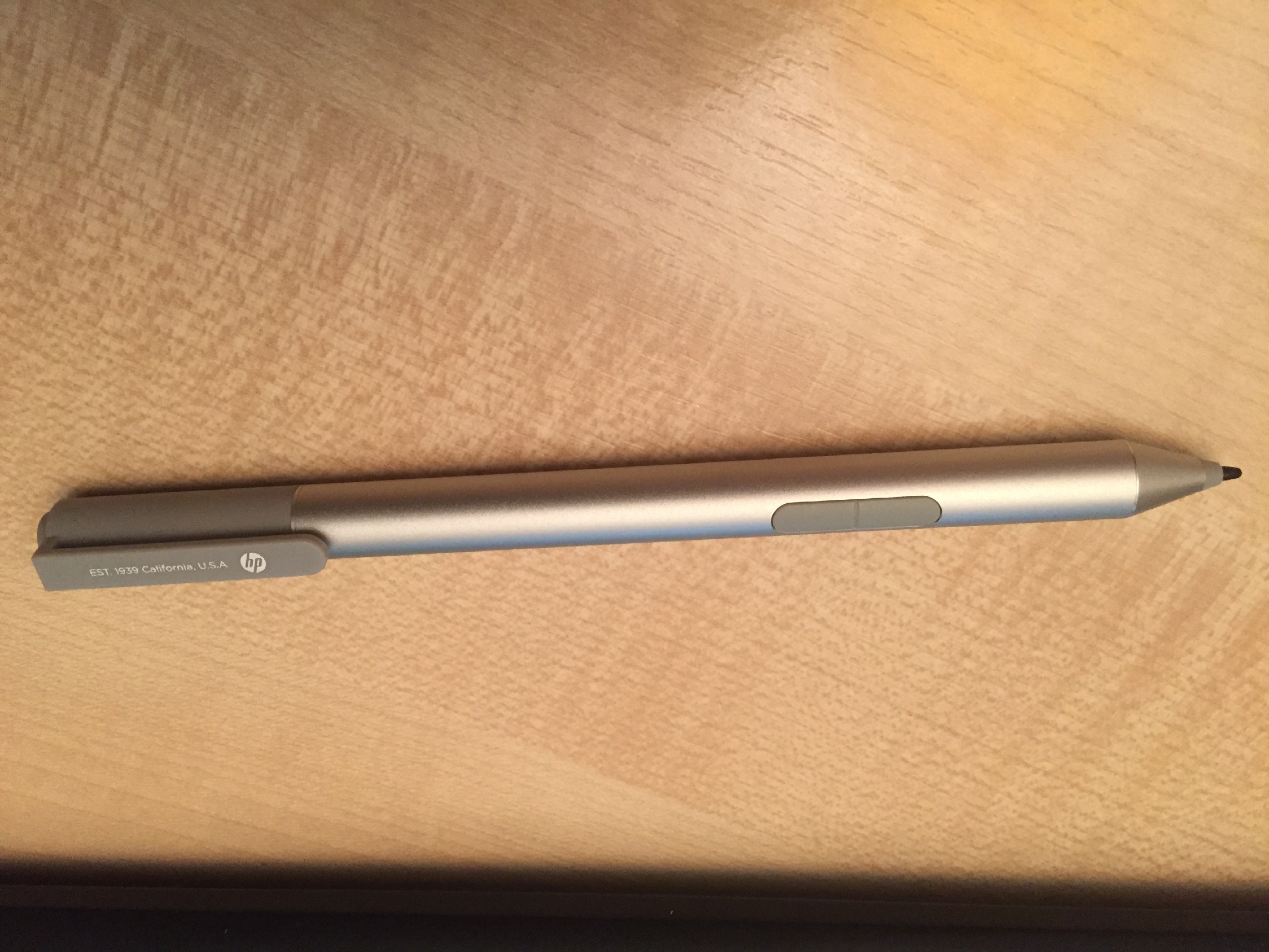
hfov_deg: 61.7
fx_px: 1063
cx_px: 634
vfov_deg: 48.2
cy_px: 476
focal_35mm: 29
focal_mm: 4.15
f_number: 2.2
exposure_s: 1/33
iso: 250
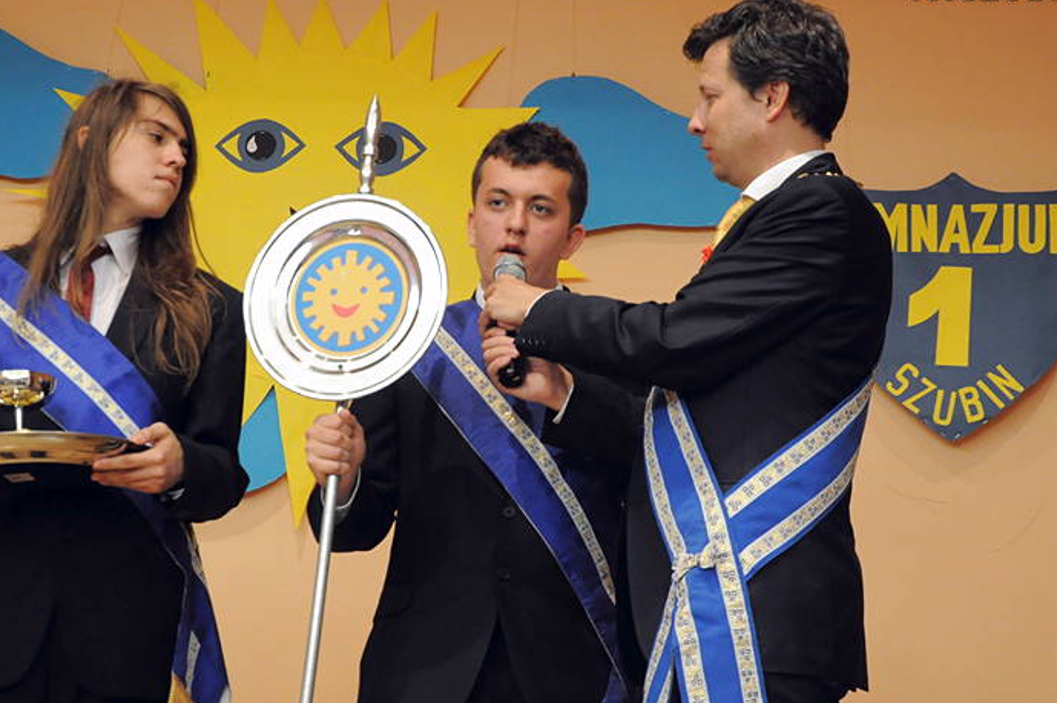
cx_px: 511
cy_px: 366
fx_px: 2171
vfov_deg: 18.4
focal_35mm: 74
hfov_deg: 27.4
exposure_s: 1/80
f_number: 5.6
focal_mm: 40
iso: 2500
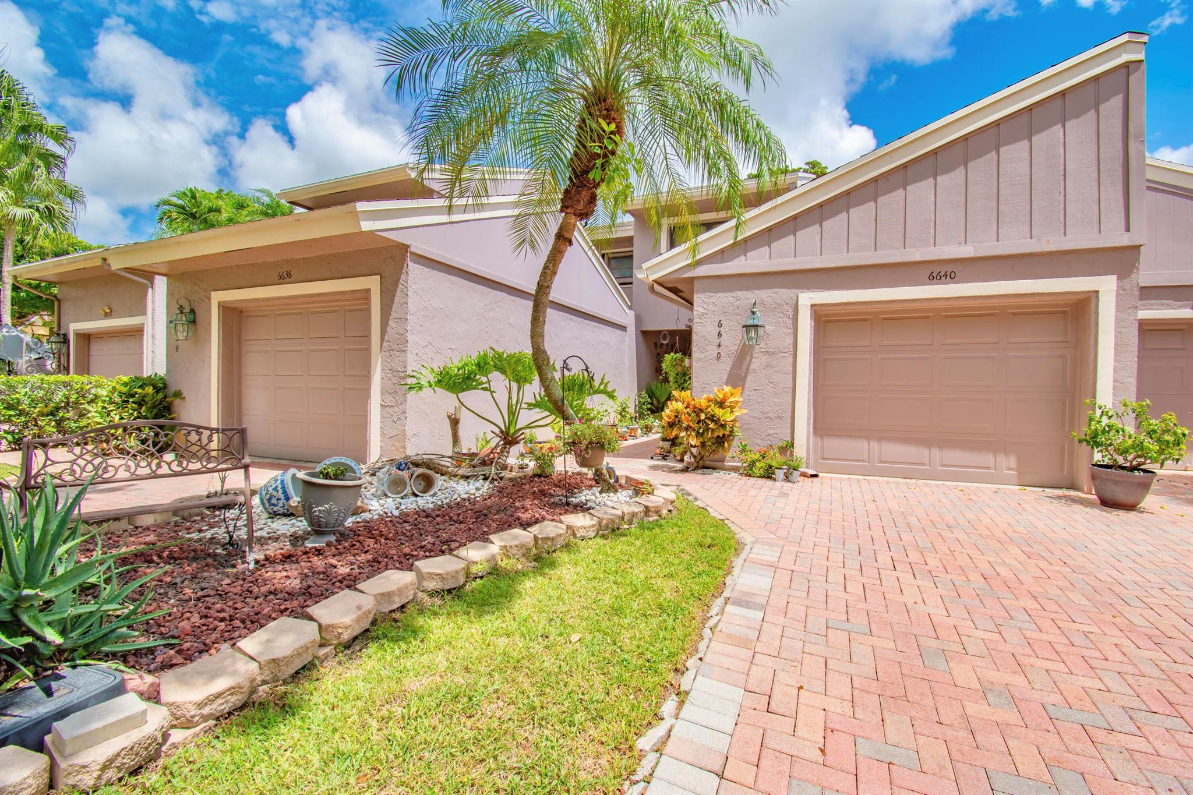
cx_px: 596
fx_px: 497
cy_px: 398
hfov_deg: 100.4
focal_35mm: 15
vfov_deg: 77.3
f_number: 10
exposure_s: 1/400
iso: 200
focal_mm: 10
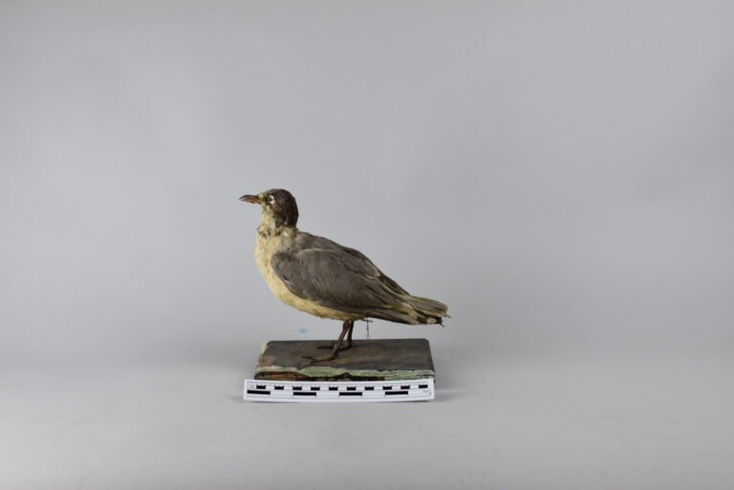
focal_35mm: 57
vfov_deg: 23.8
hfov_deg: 35.1
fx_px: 1162
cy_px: 245
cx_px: 367
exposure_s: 1/125
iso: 360
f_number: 5.6
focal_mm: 38
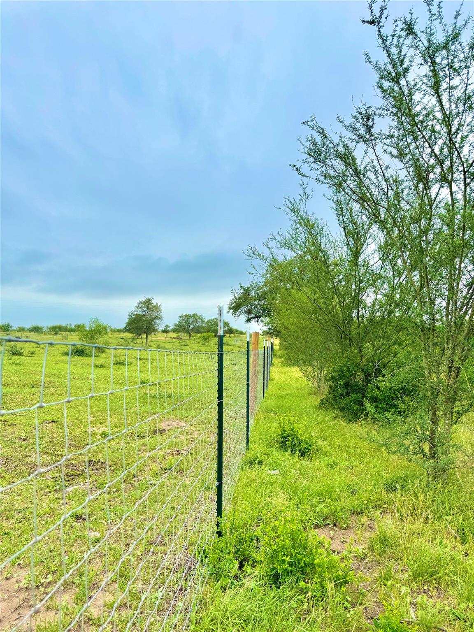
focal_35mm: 24
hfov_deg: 56.8
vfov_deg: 71.6
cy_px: 316
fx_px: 438
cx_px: 237
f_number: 1.78
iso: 80
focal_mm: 6.76
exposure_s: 1/1238
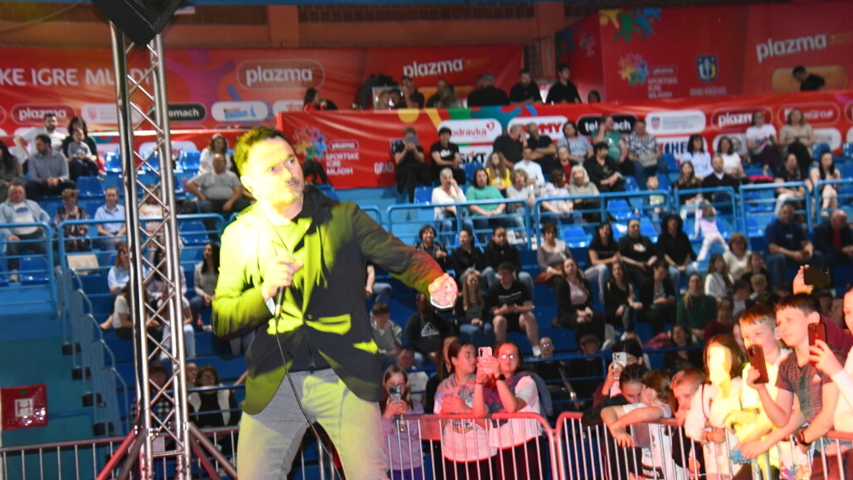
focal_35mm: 79
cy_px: 248
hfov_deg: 26.8
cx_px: 426
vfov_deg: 15.3
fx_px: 1787
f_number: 4.5
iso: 1600
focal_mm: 50
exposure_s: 1/60
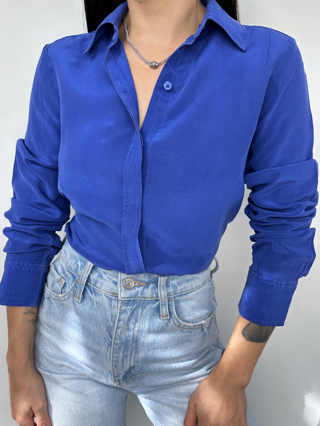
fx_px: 296
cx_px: 160
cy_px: 213
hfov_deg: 56.8
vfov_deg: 71.6
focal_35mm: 24
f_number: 1.78
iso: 64
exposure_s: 1/167
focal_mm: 6.86
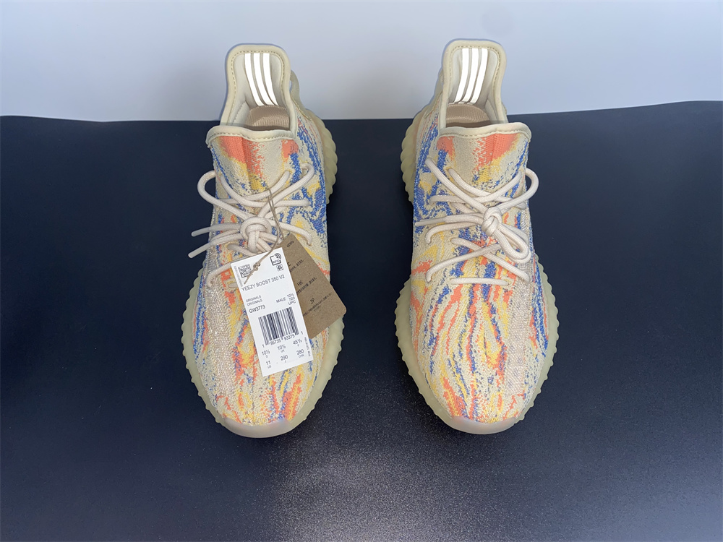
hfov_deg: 67.3
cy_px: 271
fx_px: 543
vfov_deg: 53.1
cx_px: 362
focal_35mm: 26
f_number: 1.8
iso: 32
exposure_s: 1/126
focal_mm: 4.25
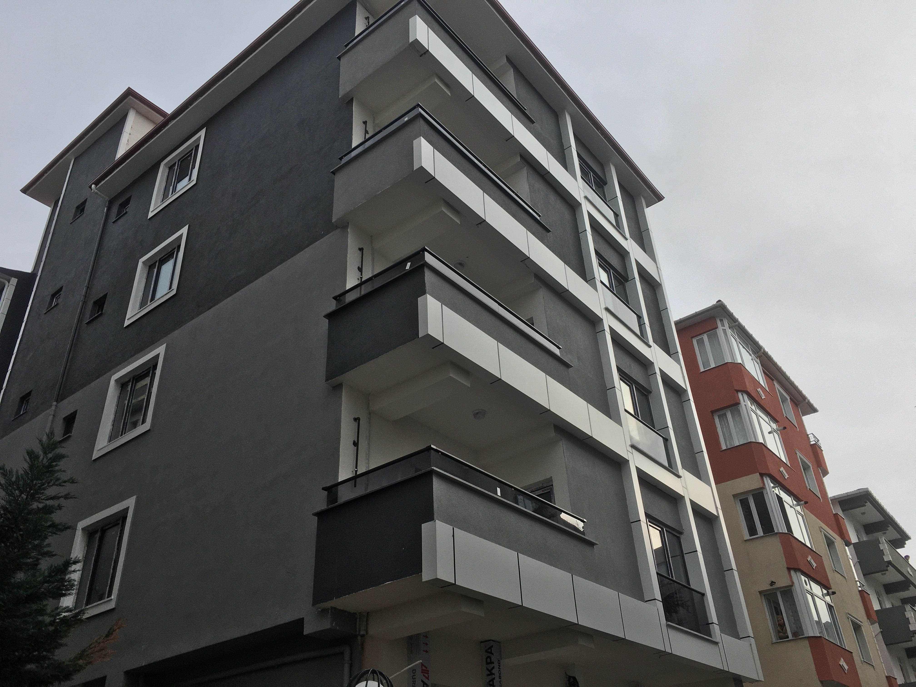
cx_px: 458
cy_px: 344
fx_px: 767
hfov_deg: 61.7
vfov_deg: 48.2
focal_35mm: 29
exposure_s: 1/1451
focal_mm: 4.15
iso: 25
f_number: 2.2
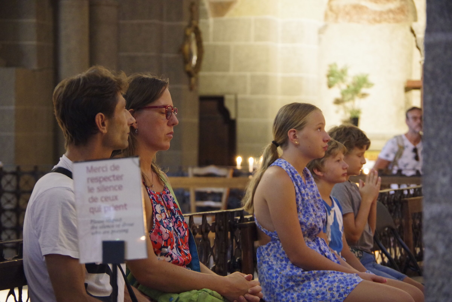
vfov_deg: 9.1
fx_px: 1883
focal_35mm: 150
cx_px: 226
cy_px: 151
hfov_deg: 13.7
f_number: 5.6
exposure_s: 1/13
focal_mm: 100
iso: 6400
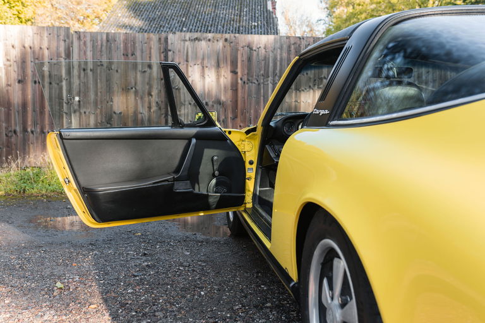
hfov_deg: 54.4
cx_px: 242
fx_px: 471
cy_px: 162
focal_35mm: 35
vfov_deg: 37.9
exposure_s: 1/40
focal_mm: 35
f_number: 5
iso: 160
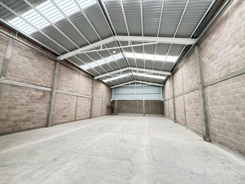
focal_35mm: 14
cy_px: 92
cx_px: 122
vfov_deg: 85.7
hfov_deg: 102.1
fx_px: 99
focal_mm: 2.22
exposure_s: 1/99
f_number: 2.2
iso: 100
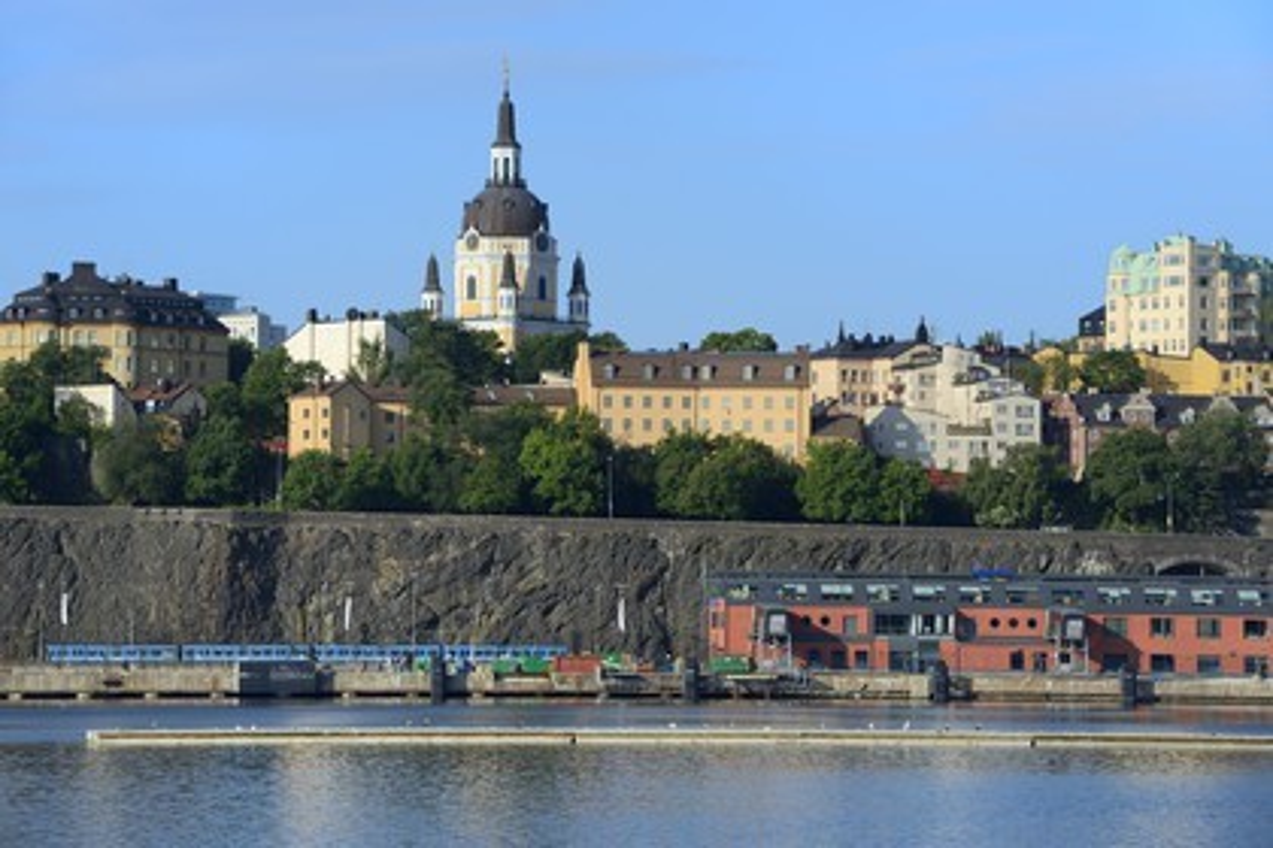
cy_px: 424
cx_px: 636
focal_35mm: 150
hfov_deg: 13.7
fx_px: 5304
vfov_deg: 9.1
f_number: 10
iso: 200
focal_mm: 150
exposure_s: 1/320
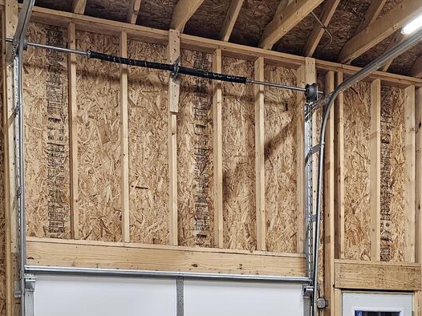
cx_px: 332
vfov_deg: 21.7
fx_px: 768
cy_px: 373
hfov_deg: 30.1
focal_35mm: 63
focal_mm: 6.3
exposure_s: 1/120
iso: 320
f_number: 1.7
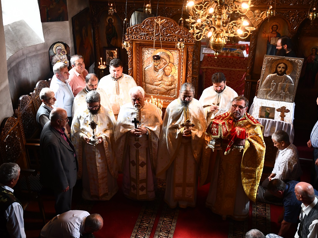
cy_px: 119
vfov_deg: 33.6
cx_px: 137
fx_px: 395
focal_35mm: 43
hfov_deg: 43.7
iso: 1250
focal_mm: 26
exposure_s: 1/100
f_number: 3
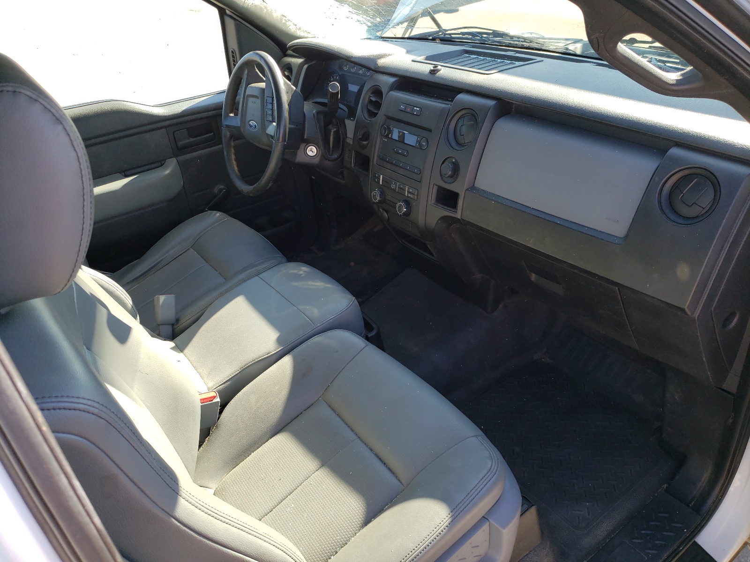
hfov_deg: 67.3
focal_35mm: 26
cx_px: 375
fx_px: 563
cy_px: 281
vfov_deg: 53.1
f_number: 1.5
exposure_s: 1/333
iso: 50
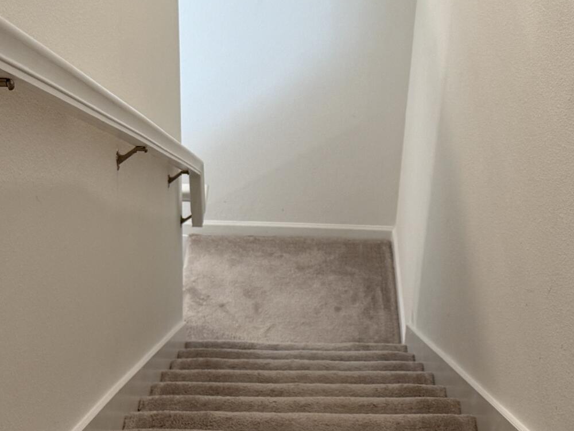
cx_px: 383
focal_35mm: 72
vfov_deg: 20.3
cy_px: 116
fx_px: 1194
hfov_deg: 26.9
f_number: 1.78
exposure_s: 1/120
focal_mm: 6.76
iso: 200
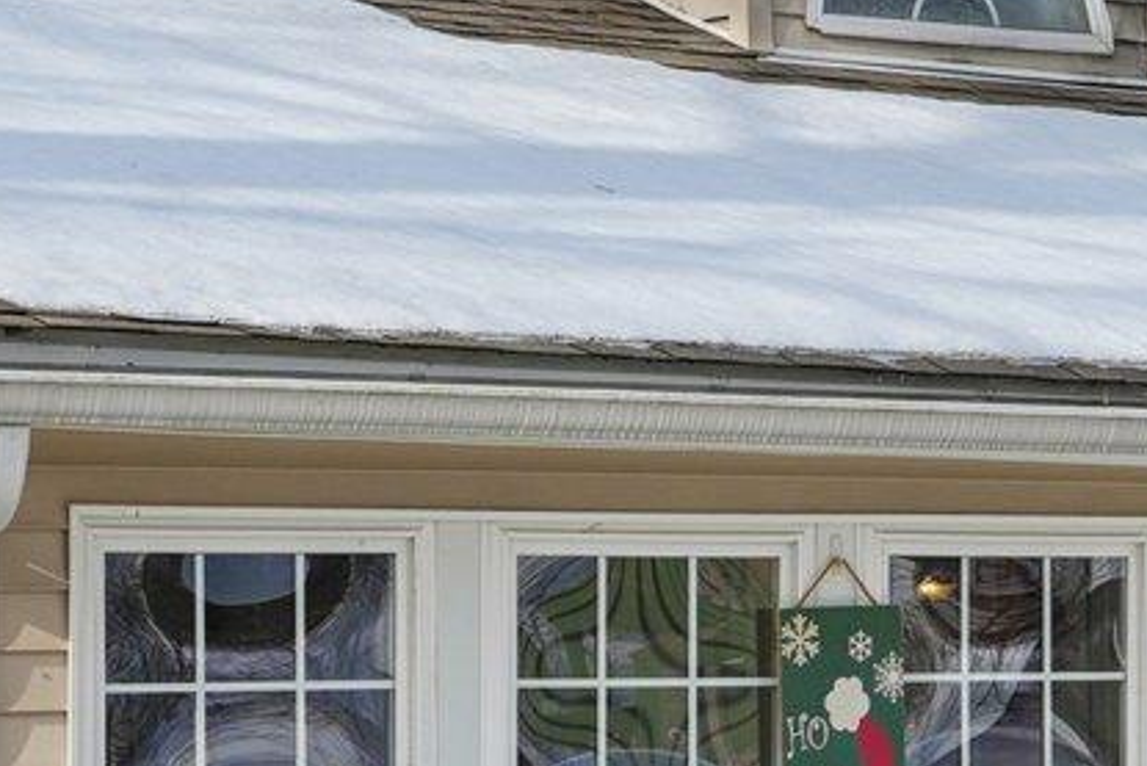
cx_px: 782
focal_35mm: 153
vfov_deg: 8.9
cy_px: 751
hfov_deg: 13.4
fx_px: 4876
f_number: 8
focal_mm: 31
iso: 100
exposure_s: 1/250
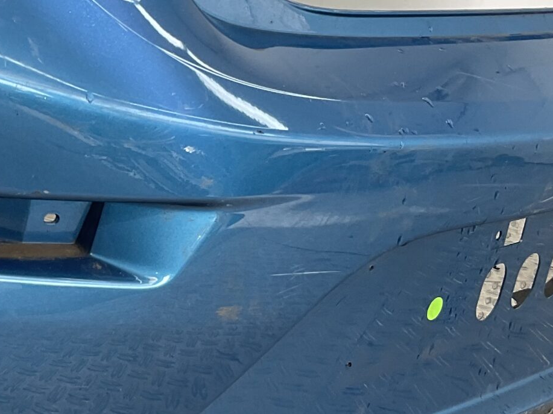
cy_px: 222
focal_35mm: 81
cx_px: 22
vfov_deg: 18.2
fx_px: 1293
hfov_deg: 23.3
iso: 16
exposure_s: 1/108
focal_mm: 3
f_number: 1.8
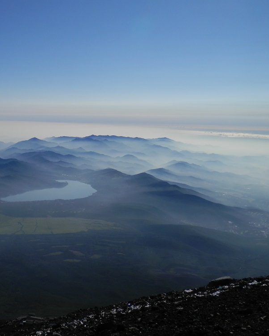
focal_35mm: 40
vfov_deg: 45.8
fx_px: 398
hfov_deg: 35.7
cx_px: 43
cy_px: 170
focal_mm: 5.5
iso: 80
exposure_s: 1/500
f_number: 9.4
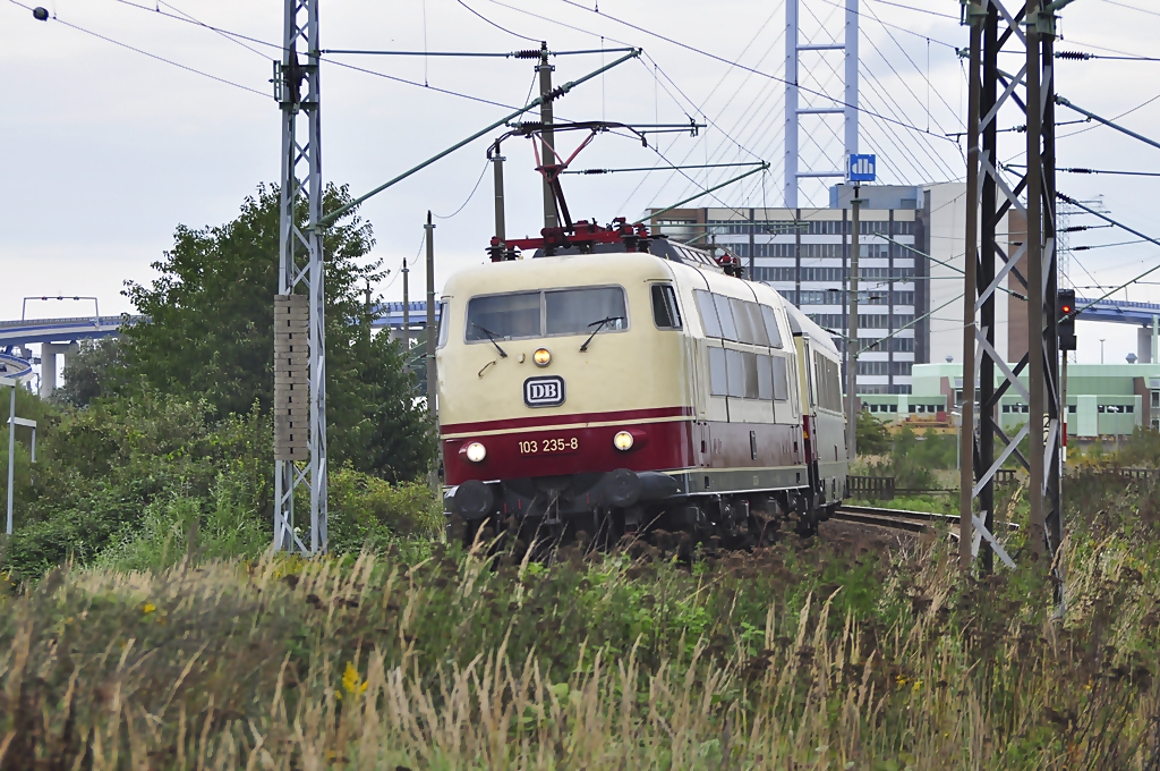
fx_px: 7241
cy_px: 386
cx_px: 580
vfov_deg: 6.1
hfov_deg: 9.2
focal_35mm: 225
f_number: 8
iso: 400
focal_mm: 150
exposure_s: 1/320
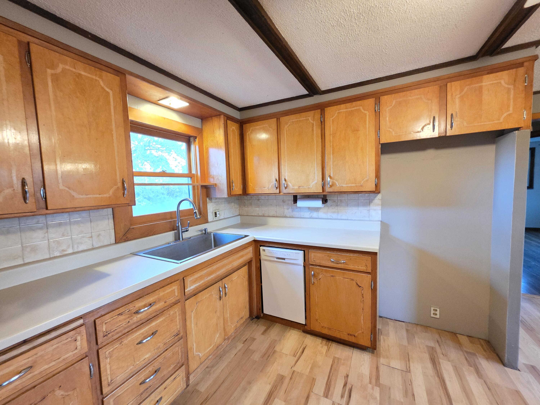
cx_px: 270
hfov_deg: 106.2
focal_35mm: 13
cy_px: 202
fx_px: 203
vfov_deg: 89.9
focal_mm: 2.2
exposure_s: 1/40
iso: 1000
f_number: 1.9
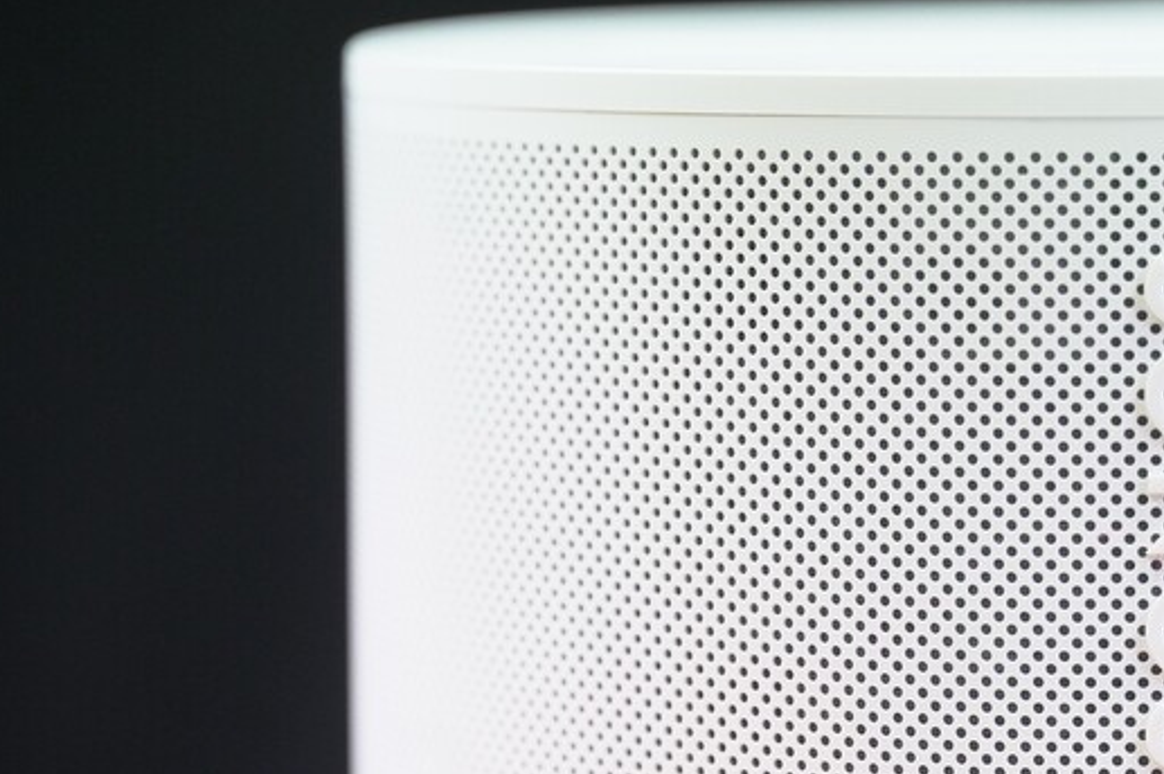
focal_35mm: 221
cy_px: 492
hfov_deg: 9.3
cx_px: 727
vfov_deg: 6.2
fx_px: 7141
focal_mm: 110
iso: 3200
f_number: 5.6
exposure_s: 1/200
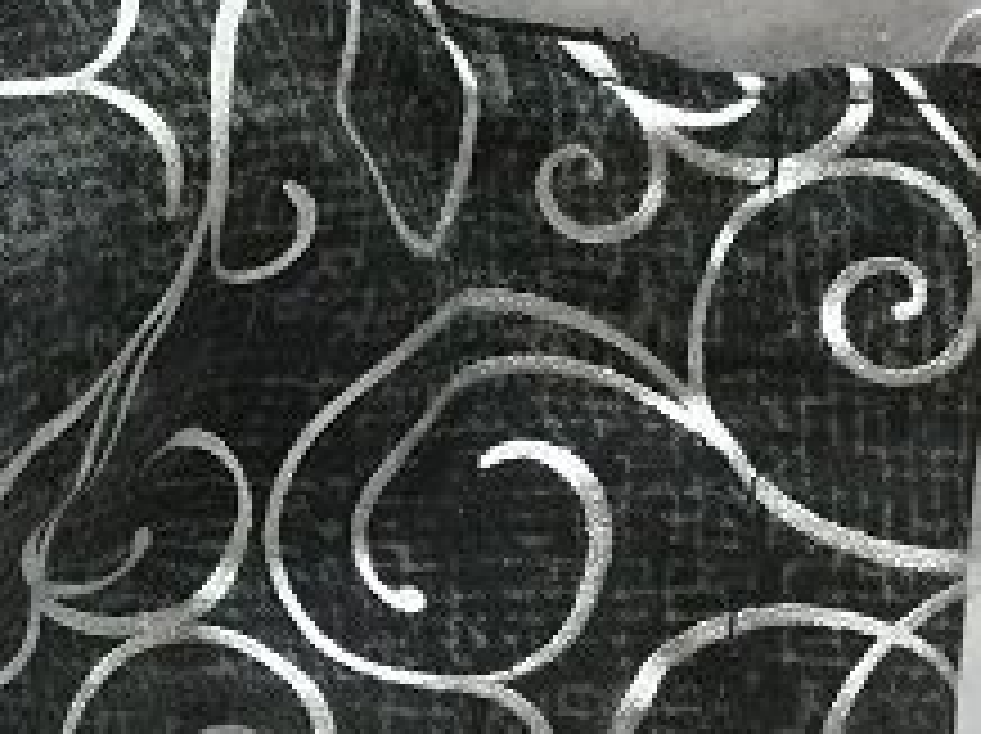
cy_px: 572
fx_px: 3227
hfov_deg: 16.3
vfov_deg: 12.9
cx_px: -333
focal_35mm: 114
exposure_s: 1/30
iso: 50
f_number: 2.4
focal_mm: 3.3
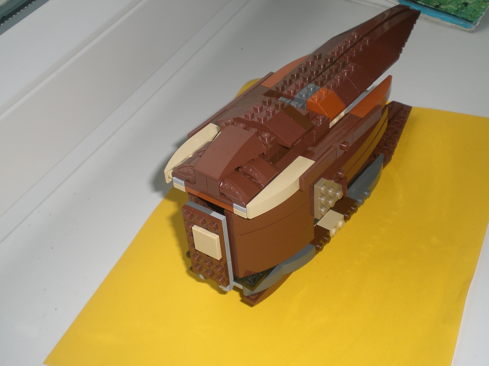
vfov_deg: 28.6
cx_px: 244
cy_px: 183
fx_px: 720
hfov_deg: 37.5
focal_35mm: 51
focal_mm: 8.44
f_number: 3.6
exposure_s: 1/60
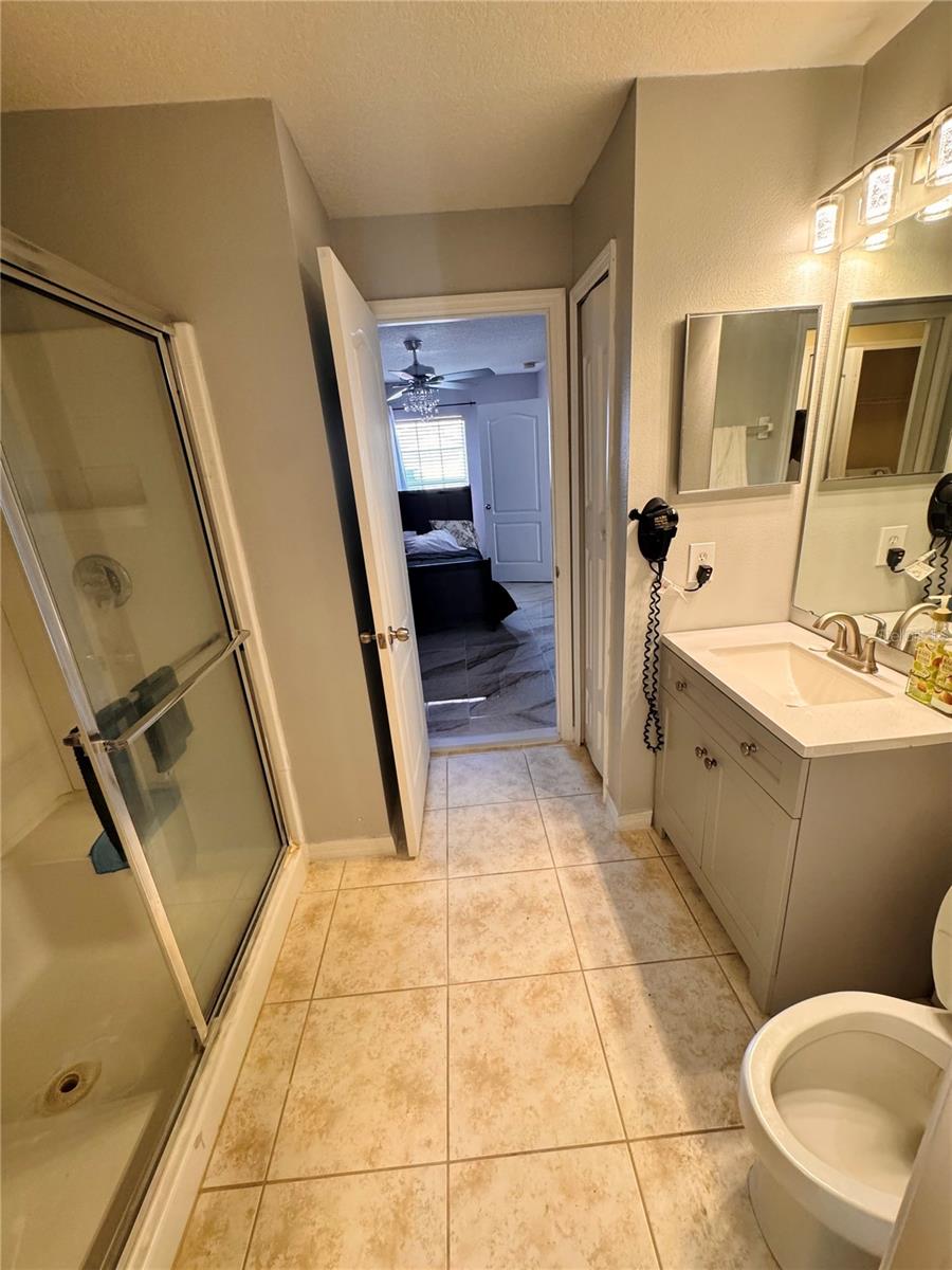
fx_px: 513
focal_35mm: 14
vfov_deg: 102.1
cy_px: 635
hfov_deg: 85.7
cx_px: 476
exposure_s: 1/120
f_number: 2.2
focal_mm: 2.22
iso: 320
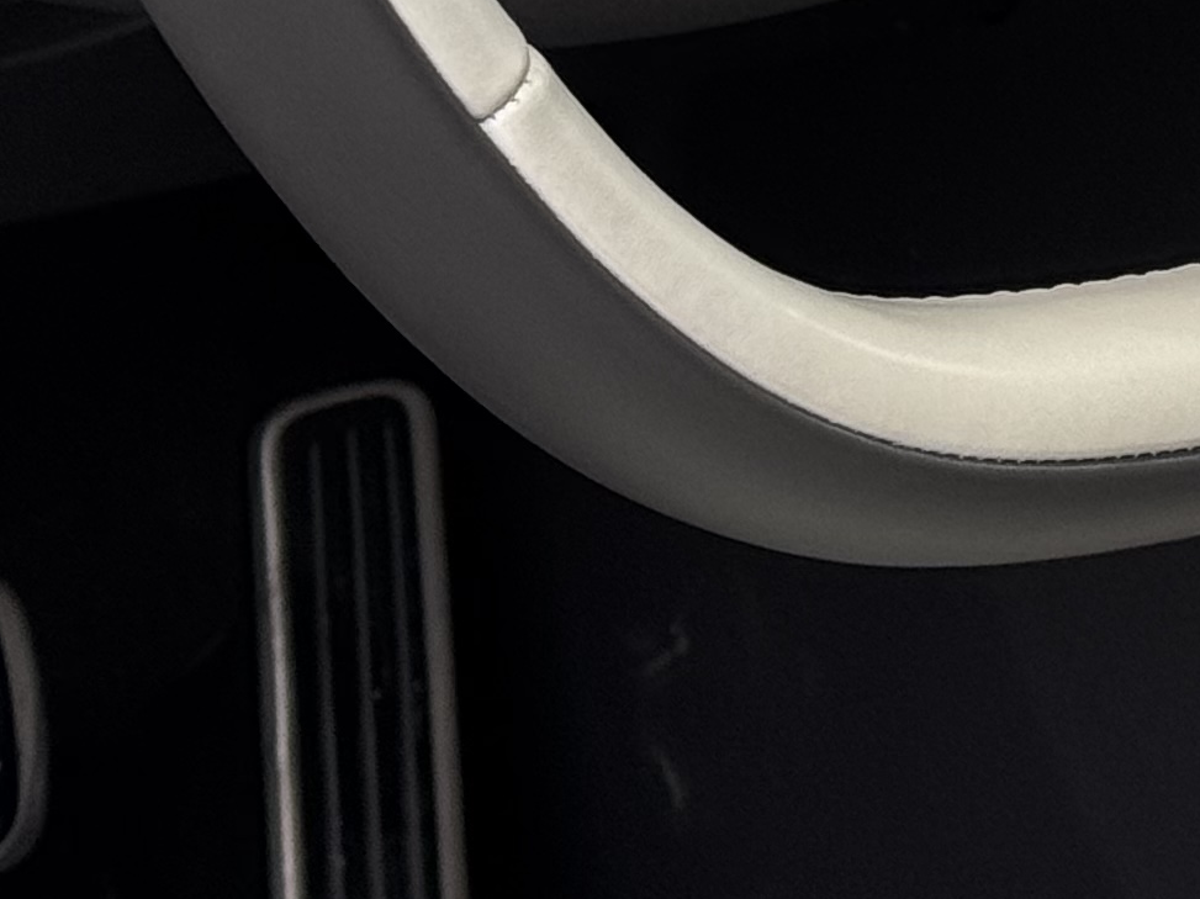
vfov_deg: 7.2
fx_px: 6896
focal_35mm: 199
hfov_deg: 9.8
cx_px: 1342
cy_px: -872
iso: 64
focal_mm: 6.76
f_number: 1.78
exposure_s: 1/527
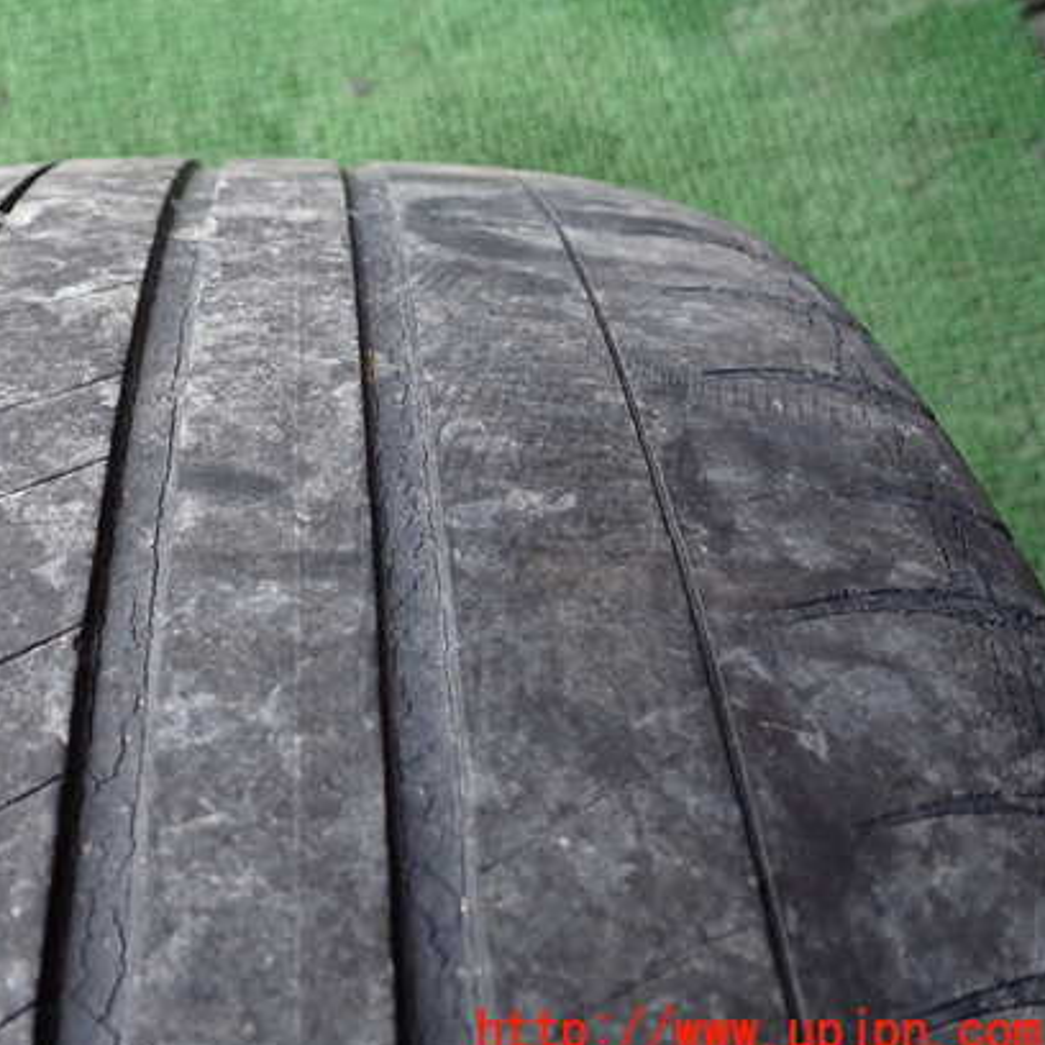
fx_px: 1332
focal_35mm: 39
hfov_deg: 41.8
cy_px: 489
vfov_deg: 42.8
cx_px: 287
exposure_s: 1/80
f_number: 2.3
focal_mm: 5.4
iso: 200
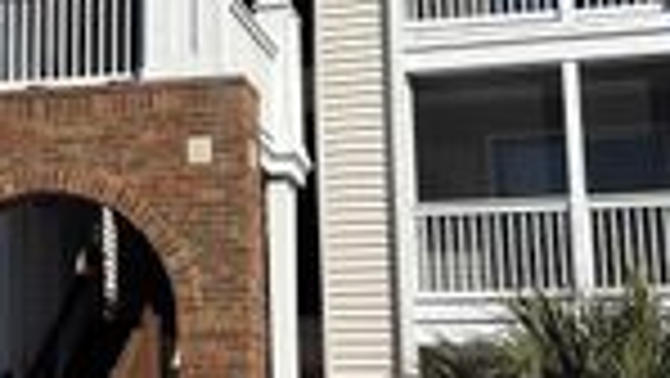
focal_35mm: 95
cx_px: -40
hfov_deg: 21.4
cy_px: 115
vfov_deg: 12.7
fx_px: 1689
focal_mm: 5.96
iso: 50
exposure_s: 1/5076
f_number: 1.6
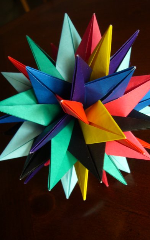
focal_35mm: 38
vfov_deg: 51.5
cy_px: 119
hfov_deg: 33.6
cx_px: 79
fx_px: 248
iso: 100
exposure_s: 1/20
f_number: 2.8
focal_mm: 5.8
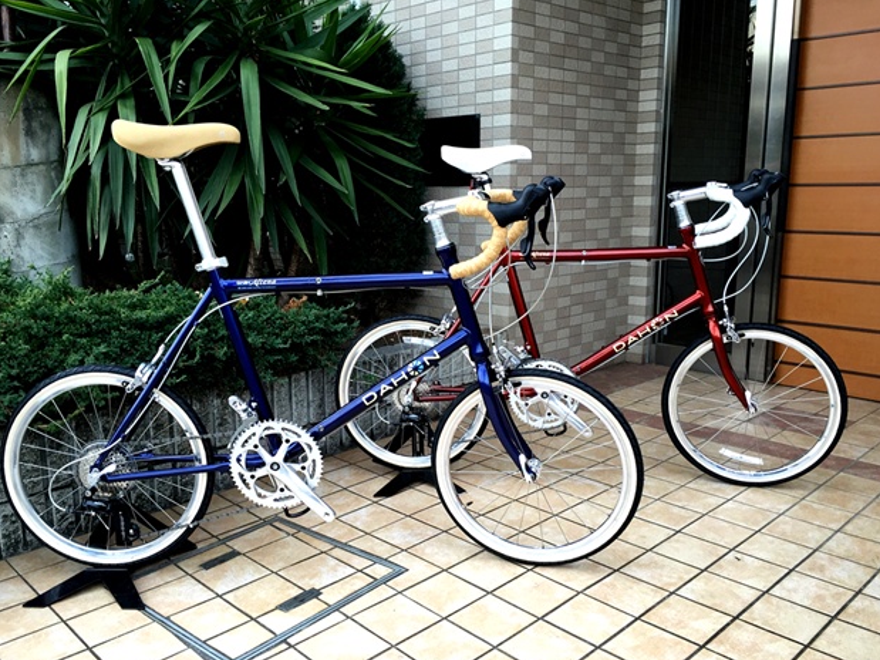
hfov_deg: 60.0
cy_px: 340
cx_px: 429
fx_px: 763
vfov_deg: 46.8
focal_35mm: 30
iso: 50
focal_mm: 4.15
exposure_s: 1/120
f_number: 2.2
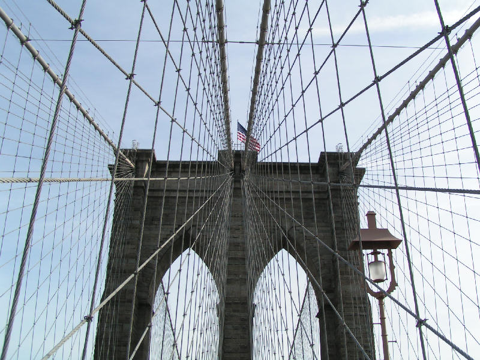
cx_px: 240
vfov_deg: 37.7
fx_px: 527
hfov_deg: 49.0
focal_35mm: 38
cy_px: 180
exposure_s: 1/400
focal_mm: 5.8
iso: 50
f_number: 5.6
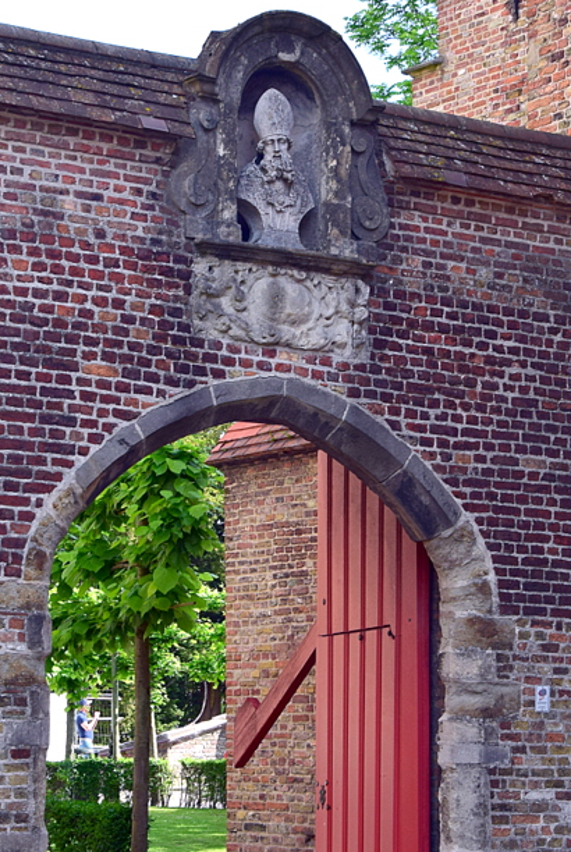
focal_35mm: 69
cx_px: 252
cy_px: 549
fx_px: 1628
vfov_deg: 29.2
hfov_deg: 19.9
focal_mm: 35
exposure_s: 1/60
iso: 125
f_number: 8
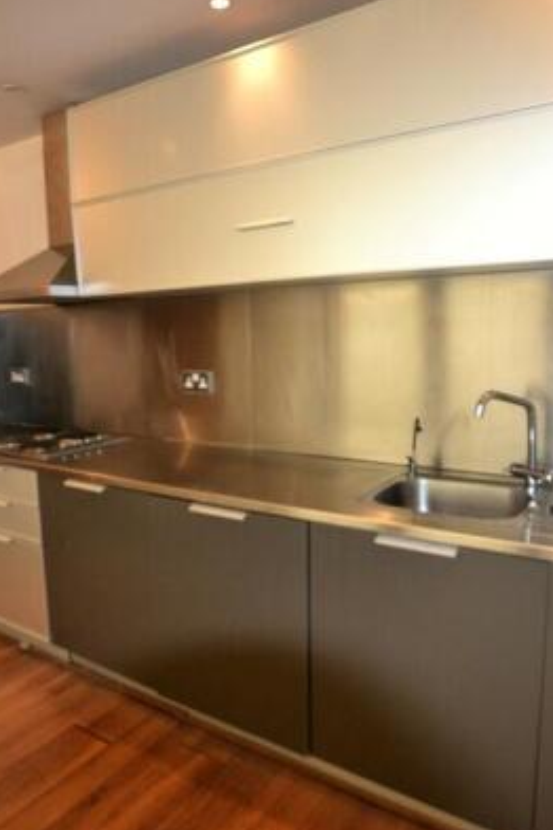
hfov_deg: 51.2
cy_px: 428
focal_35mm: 25
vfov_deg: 71.5
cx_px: 242
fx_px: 576
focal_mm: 10
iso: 800
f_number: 3.5
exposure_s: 1/60
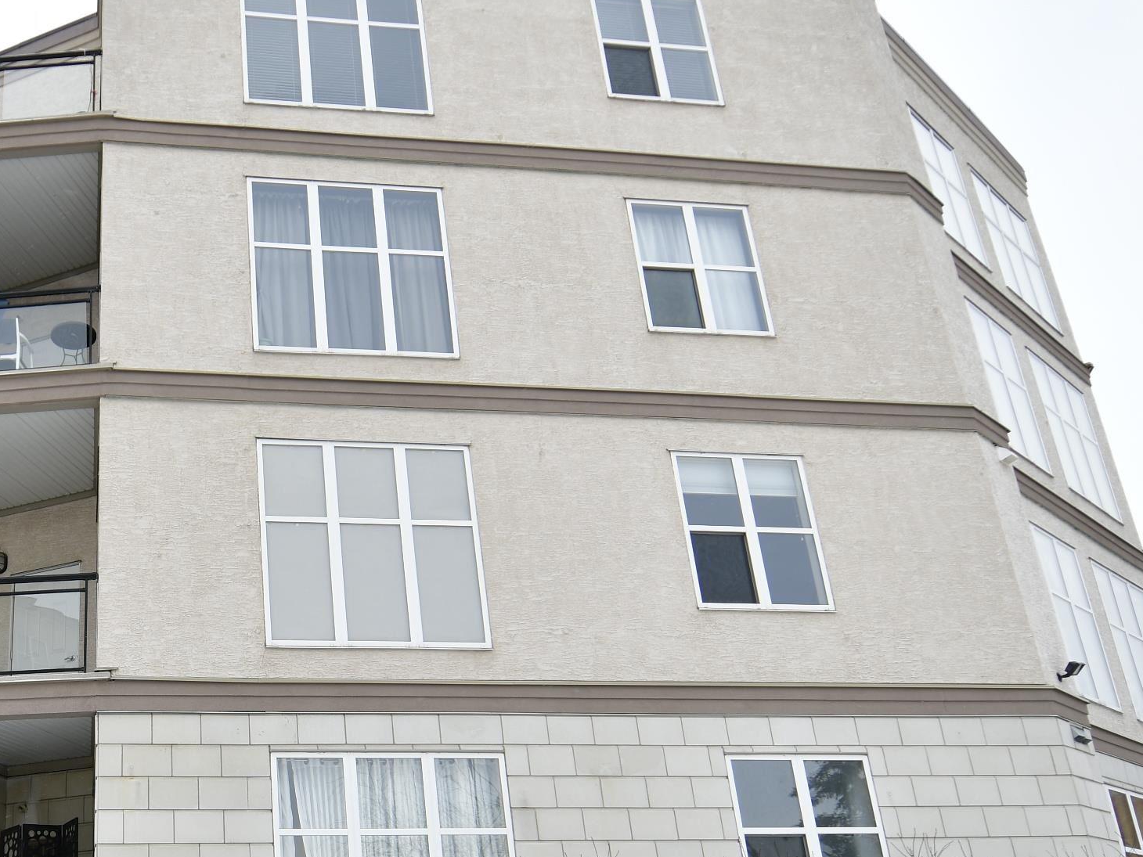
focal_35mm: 33
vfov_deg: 41.9
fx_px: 1090
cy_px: 618
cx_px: 210
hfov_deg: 51.5
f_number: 4
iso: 100
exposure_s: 1/200
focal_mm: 12
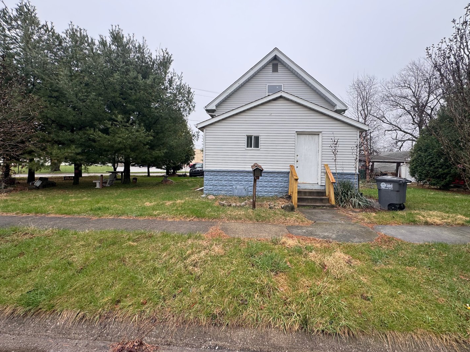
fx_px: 204
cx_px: 240
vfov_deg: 81.7
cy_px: 167
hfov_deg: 98.2
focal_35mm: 15
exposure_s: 1/495
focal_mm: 2.22
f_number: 2.2
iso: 40
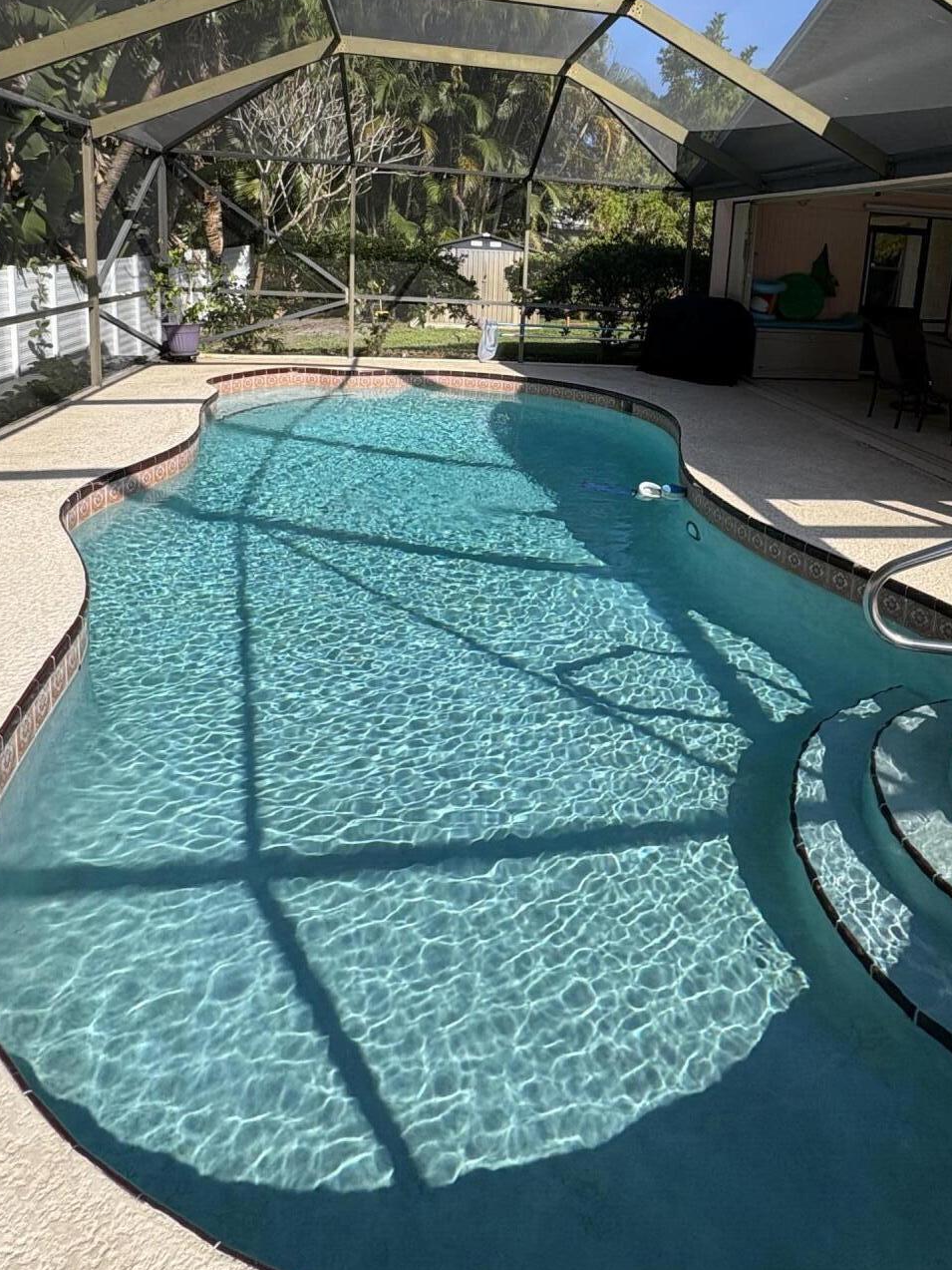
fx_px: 807
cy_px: 379
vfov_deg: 73.0
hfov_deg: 60.7
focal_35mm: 22
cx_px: 559
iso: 40
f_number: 2.2
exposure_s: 1/771
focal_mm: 2.22
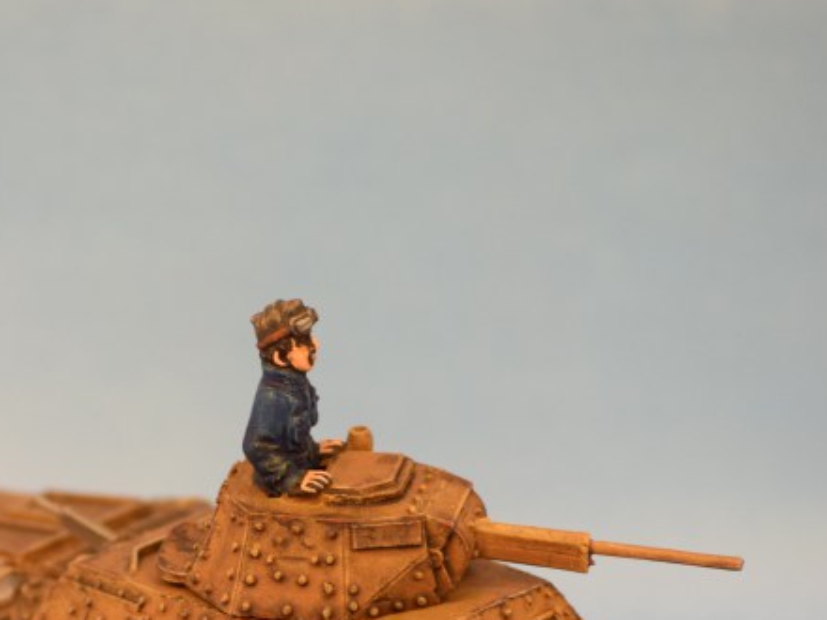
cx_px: 250
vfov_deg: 3.5
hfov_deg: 4.7
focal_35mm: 419
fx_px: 10013
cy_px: 622
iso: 900
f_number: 4.8
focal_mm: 125
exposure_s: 1/125
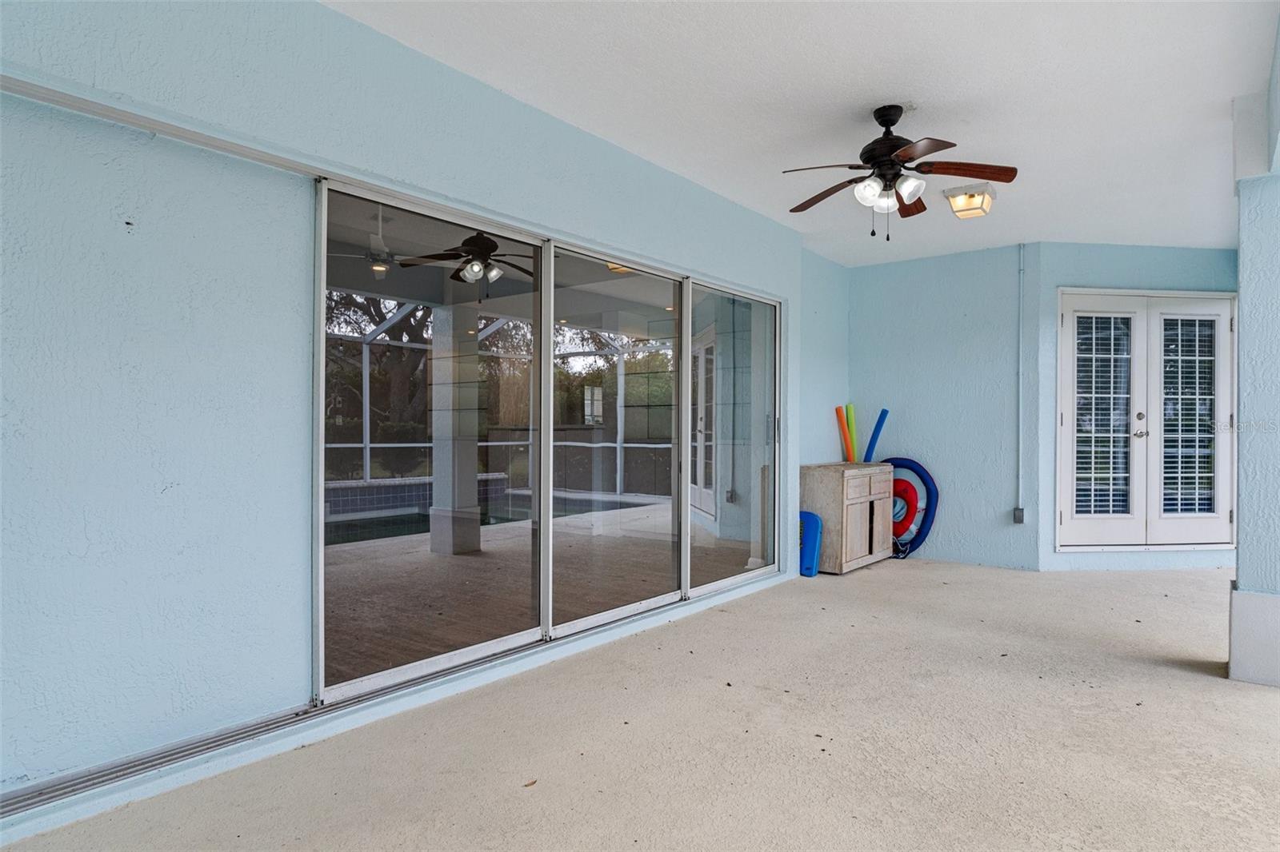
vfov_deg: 59.5
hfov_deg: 81.2
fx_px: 746
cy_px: 426
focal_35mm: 21
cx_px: 640
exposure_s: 1/15
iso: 320
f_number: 8
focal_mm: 14
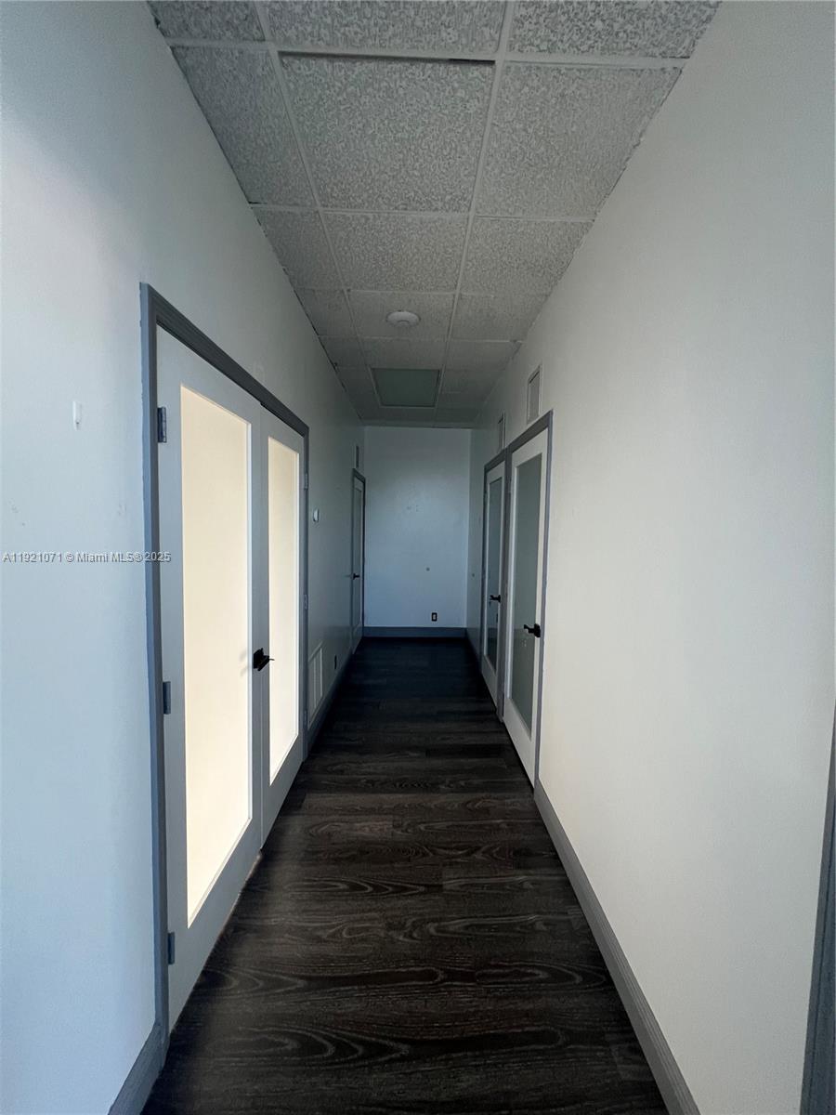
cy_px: 558
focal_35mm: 13
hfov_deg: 89.9
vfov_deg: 106.2
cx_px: 418
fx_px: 419
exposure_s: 1/99
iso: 250
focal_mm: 1.57
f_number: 1.8
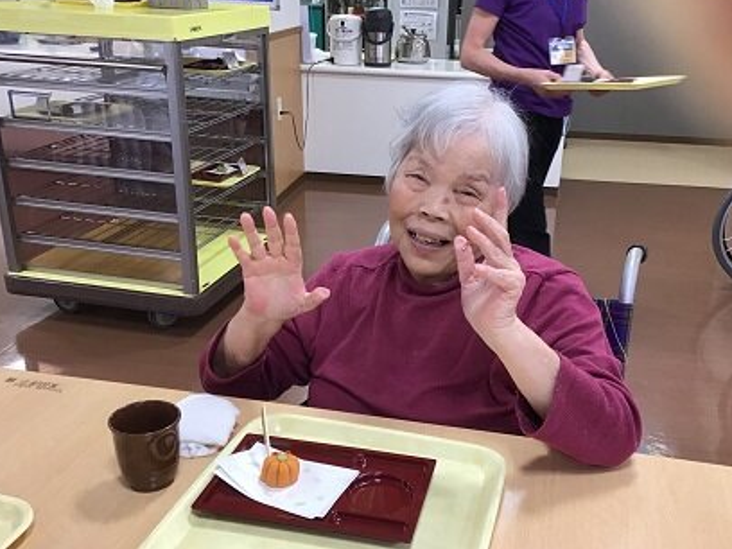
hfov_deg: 48.9
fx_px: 804
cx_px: 407
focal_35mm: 38
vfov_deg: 37.6
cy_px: 313
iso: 50
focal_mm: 3.3
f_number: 2.4
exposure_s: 1/30
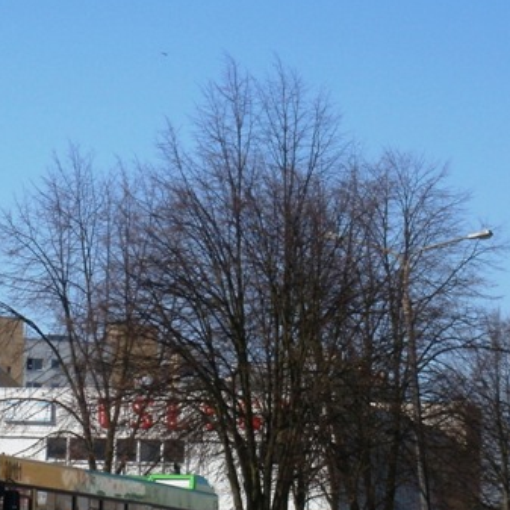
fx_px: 2834
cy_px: 254
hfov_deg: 10.2
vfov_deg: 10.3
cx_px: 12
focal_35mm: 170
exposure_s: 1/1000
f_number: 4.8
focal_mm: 14.2
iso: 100
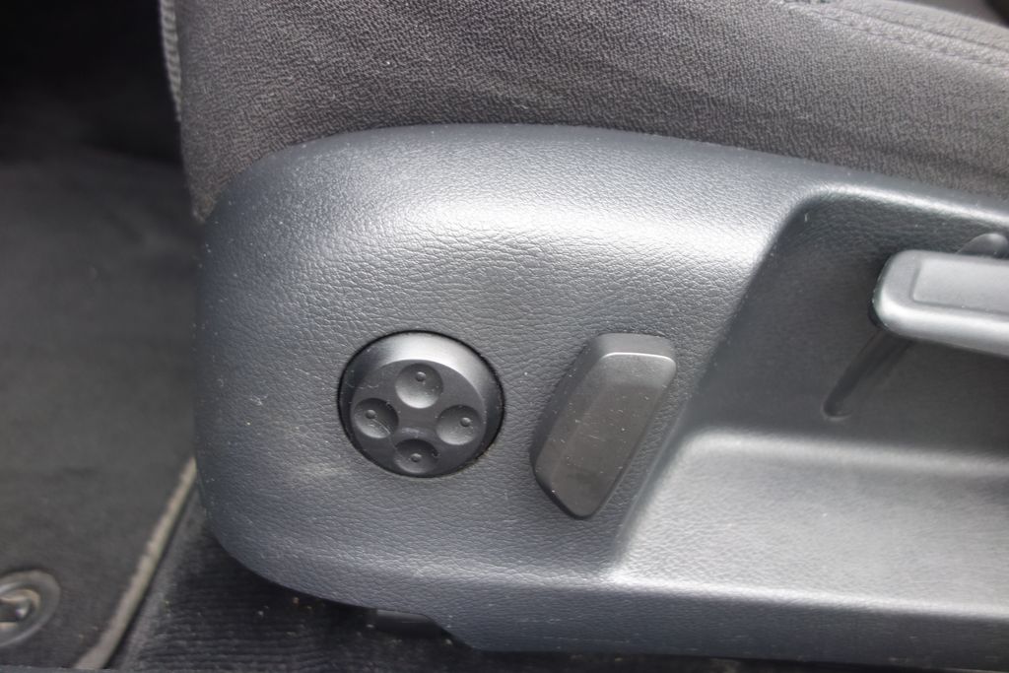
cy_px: 336
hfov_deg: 65.5
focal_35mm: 28
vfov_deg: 46.4
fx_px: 785
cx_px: 504
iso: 125
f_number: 1.8
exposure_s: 1/50
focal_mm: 10.4
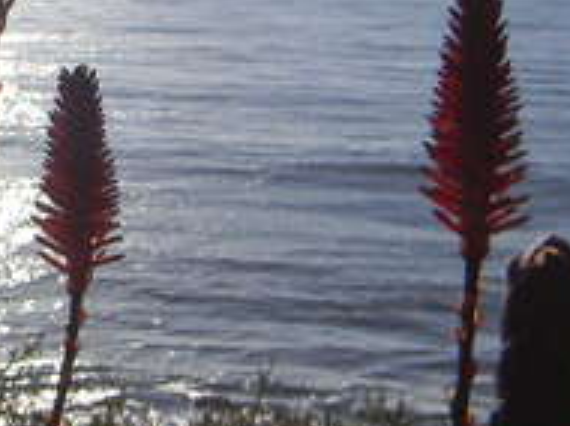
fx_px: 1941
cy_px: 99
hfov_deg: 14.4
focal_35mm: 118
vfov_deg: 12.5
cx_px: -498
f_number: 7
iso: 80
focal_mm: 5
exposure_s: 1/654
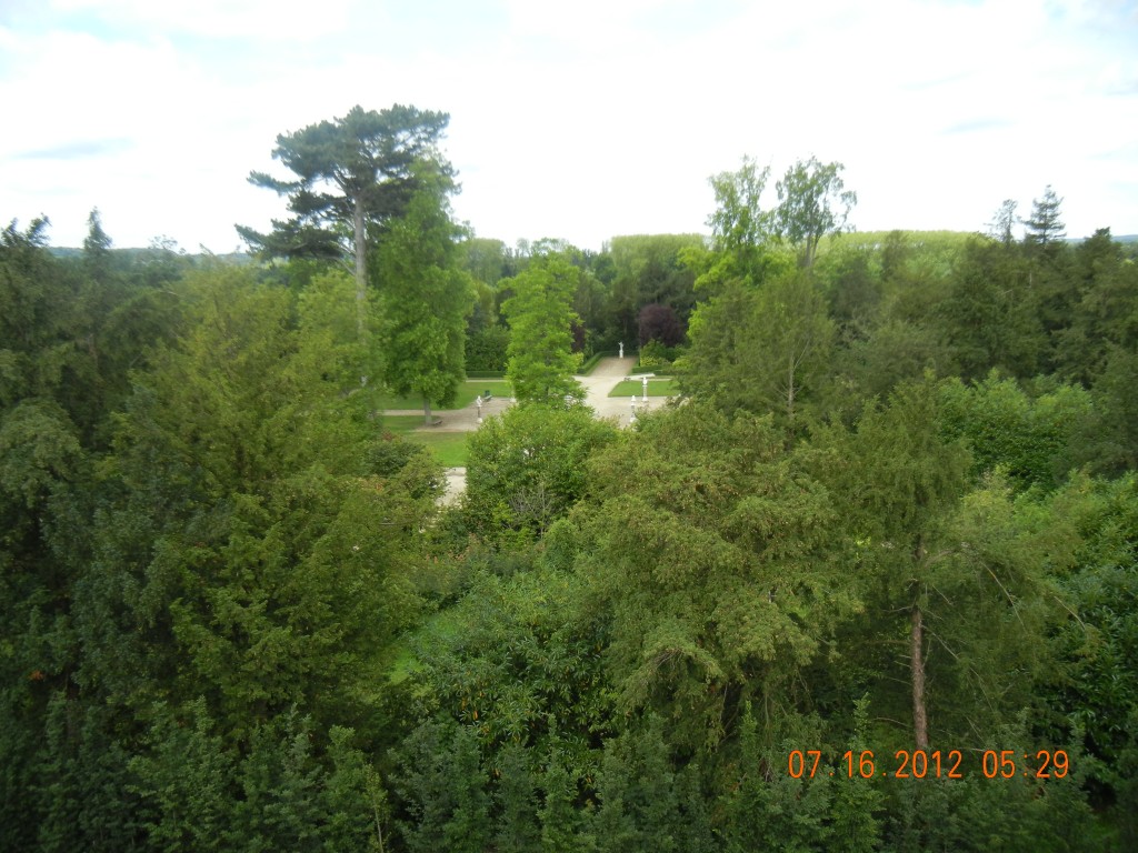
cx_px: 569
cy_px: 426
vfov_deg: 46.8
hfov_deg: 60.0
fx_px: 986
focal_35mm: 30
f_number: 3.5
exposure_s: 1/561
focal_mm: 5.4
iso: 160
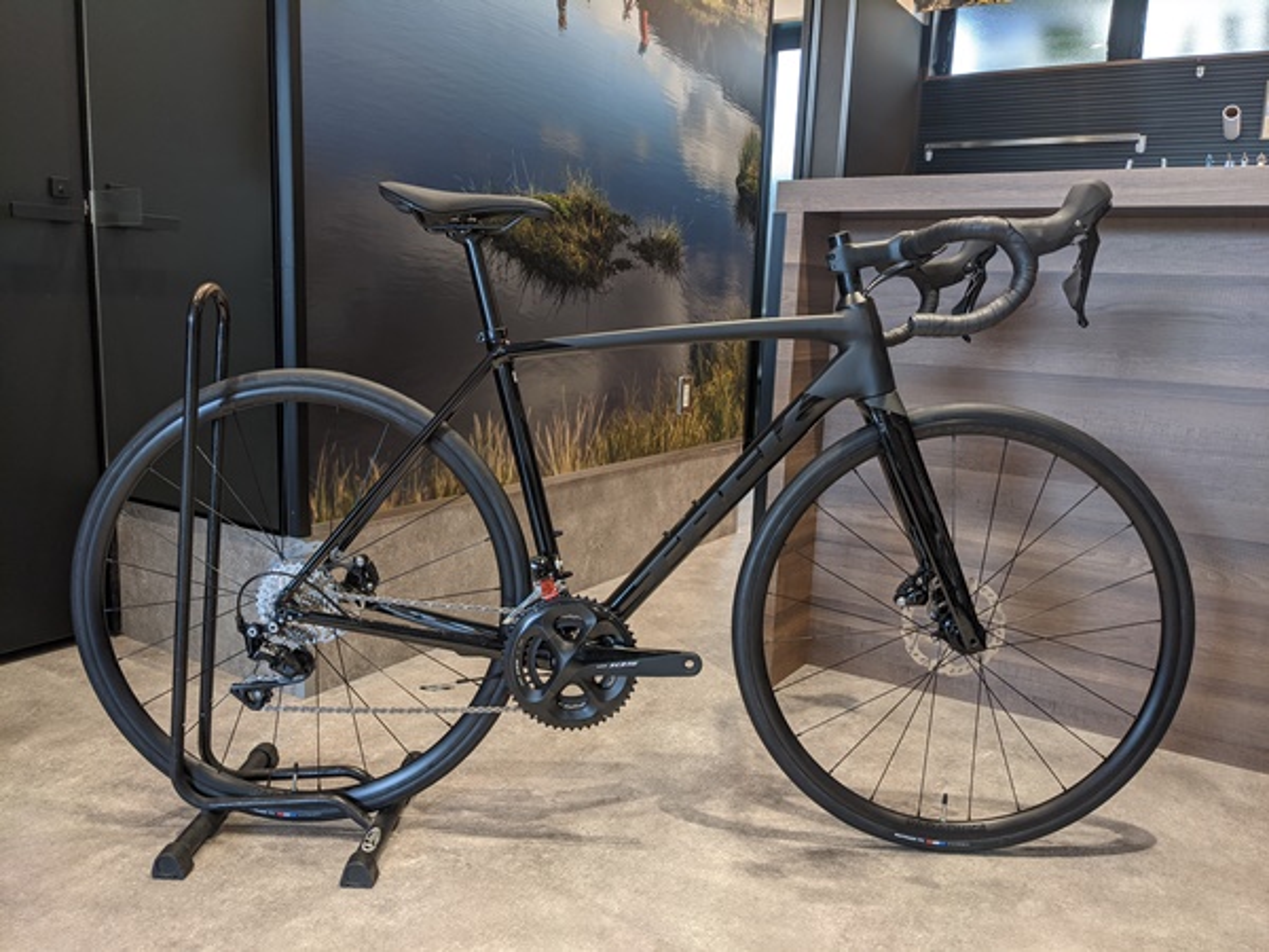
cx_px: 634
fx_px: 990
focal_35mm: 27
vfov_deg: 51.4
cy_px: 476
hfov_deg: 65.3
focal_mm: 4.38
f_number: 1.73
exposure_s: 1/40
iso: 50
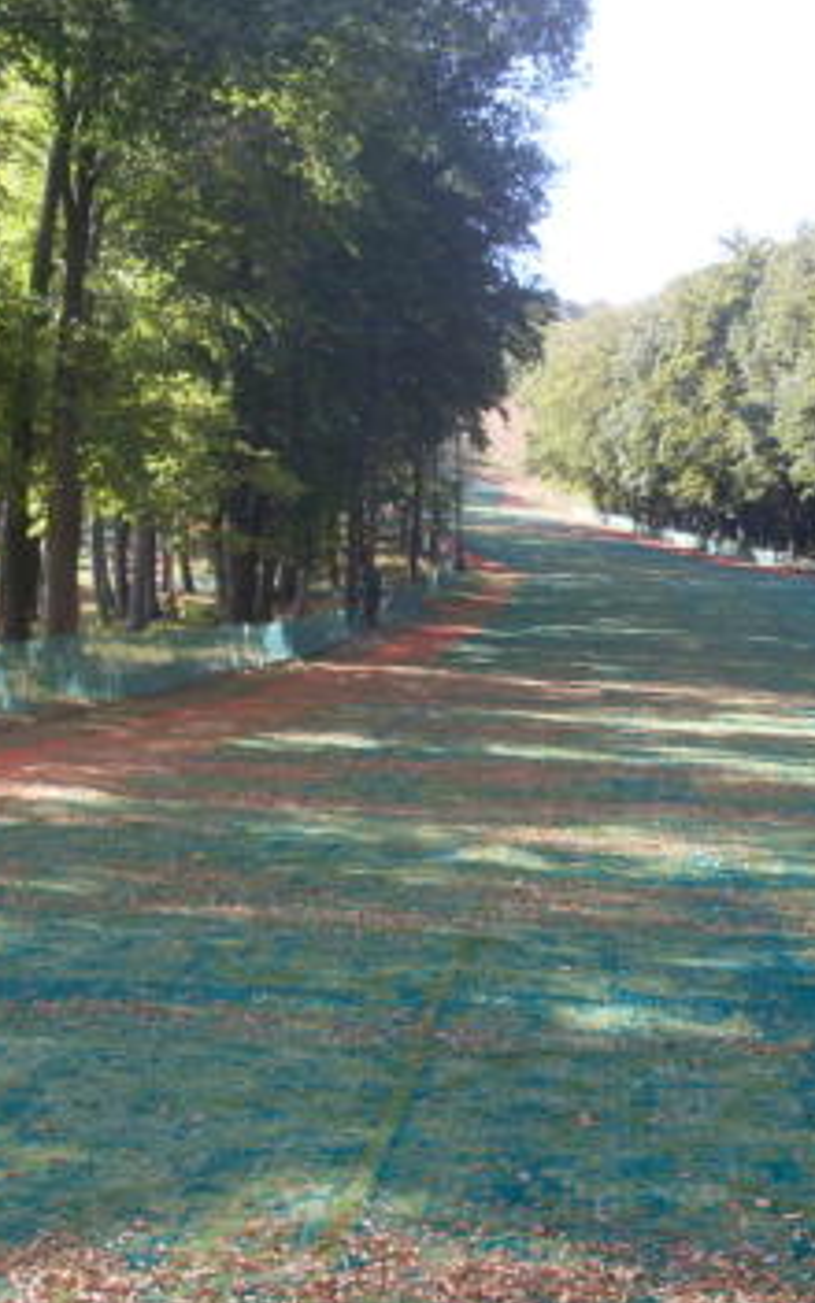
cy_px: 659
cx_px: 659
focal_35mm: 55
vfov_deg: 36.9
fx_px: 1955
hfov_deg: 23.2
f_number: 2.8
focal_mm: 6.3
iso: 80
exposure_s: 1/250
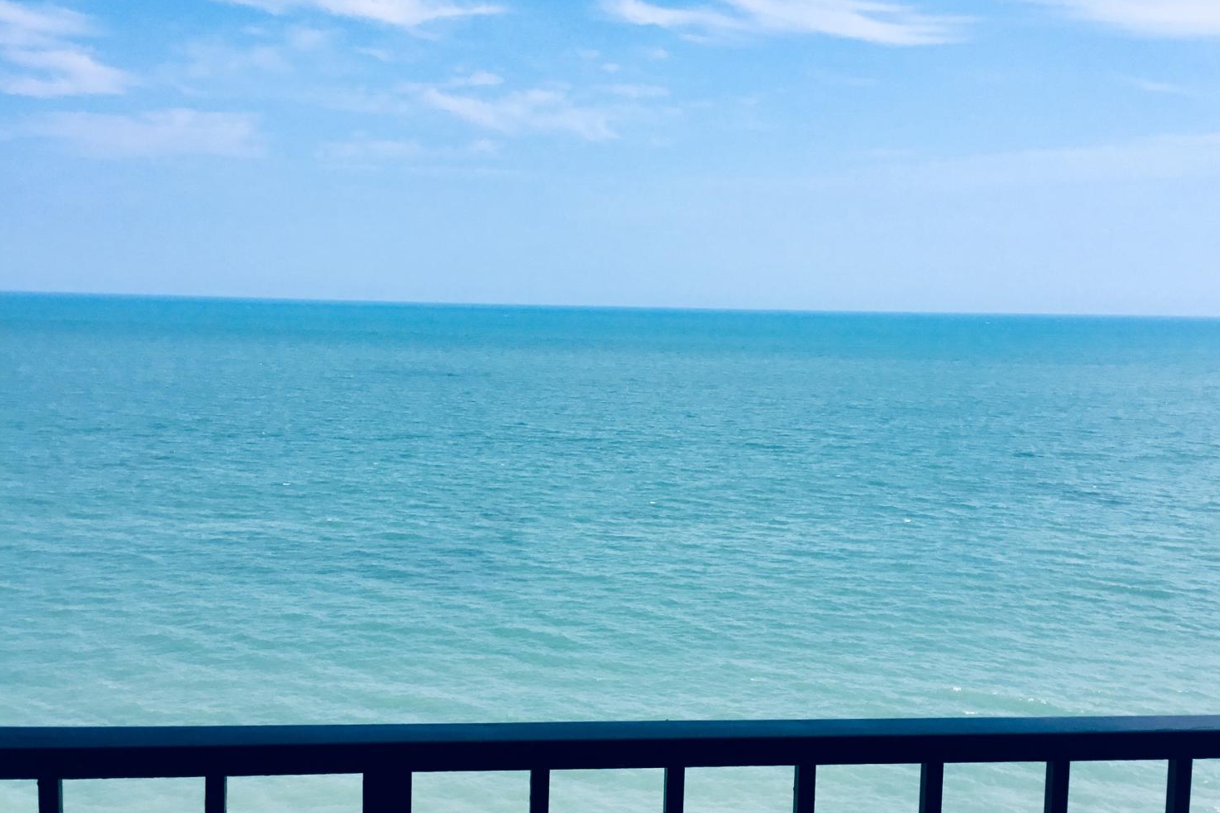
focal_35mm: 44
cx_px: 622
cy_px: 522
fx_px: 1491
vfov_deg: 30.3
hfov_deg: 44.5
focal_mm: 3.3
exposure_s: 1/1567
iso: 25
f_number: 2.4
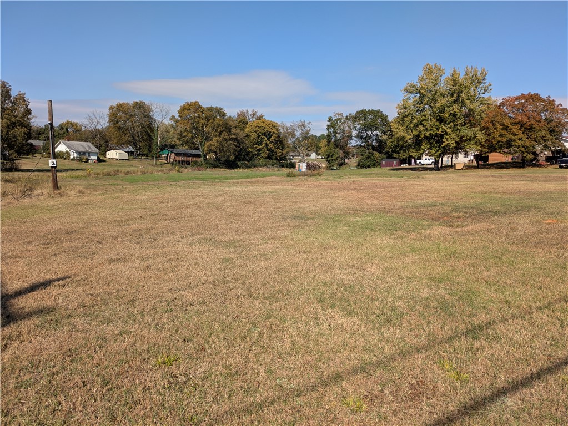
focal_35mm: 25
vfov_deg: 54.9
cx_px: 284
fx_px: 410
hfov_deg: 69.4
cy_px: 213
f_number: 1.89
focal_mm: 5.43
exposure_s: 1/1692
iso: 45
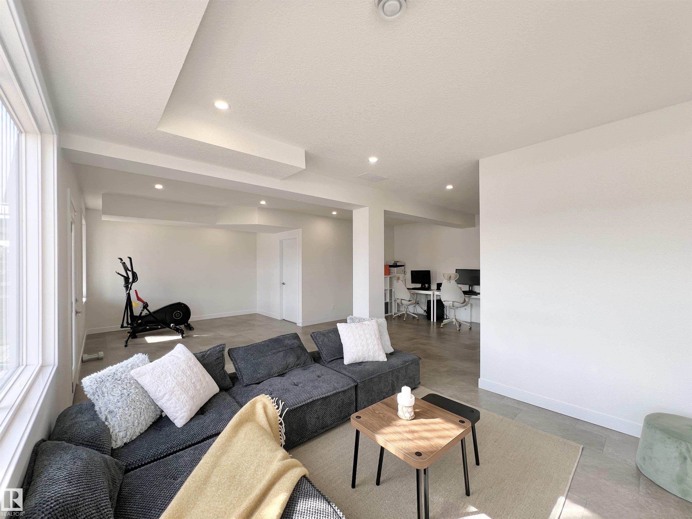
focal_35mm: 13
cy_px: 260
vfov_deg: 89.9
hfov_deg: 106.2
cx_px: 346
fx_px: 260
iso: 32
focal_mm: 1.57
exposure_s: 1/120
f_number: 1.8
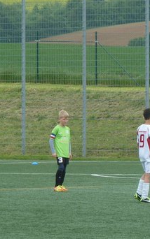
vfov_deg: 4.6
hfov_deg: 2.9
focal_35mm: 456
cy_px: 115
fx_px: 2980
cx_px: 73
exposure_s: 1/160
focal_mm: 34.4
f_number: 4.6
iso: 80
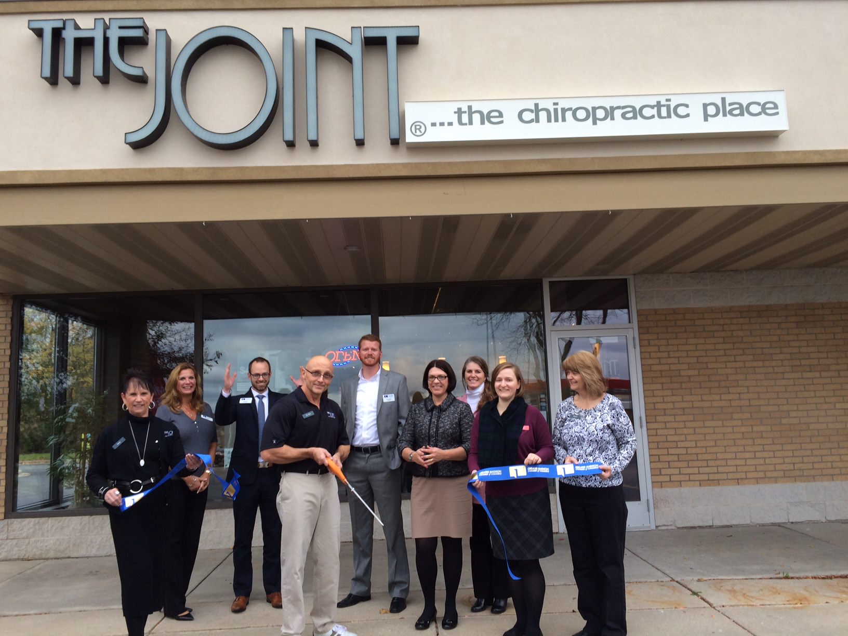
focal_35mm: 29
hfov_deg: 61.7
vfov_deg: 48.2
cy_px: 318
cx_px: 424
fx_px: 710
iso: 40
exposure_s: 1/120
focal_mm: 4.15
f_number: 2.2
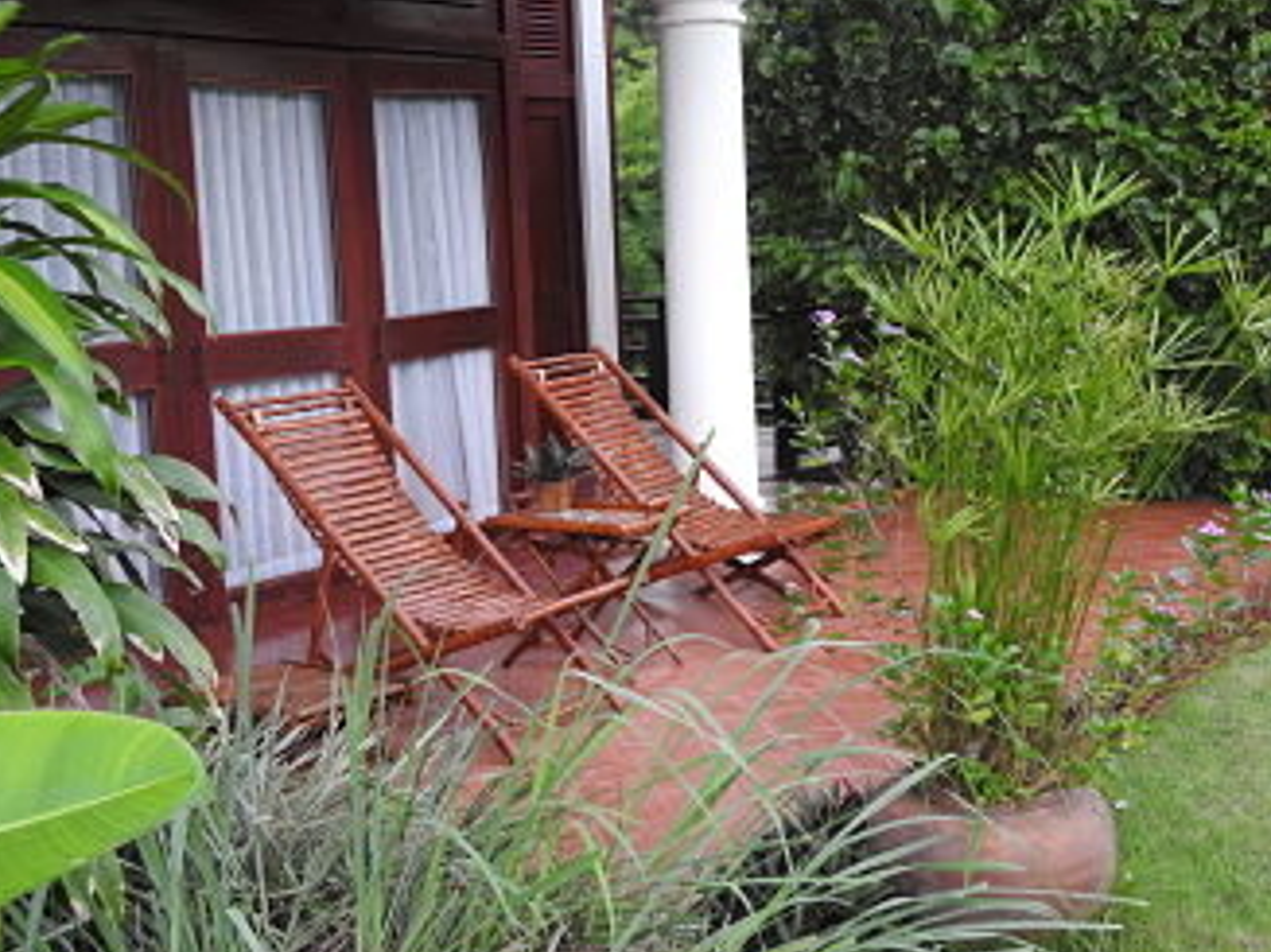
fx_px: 1798
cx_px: 498
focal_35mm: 49
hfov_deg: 38.7
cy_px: 501
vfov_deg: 29.7
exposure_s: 1/30
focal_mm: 7.2
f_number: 3.8
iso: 320
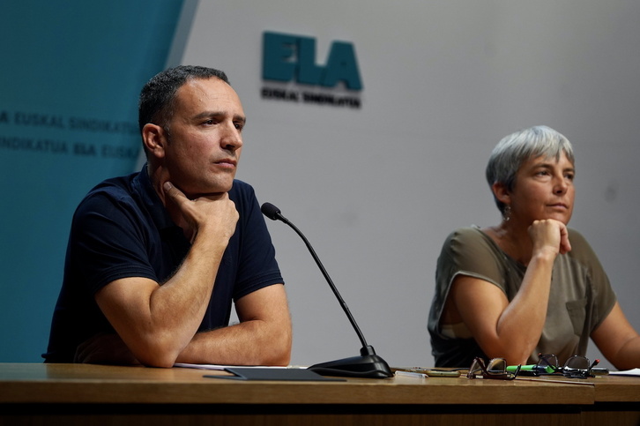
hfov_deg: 19.3
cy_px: 213
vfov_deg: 12.9
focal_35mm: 106
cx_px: 320
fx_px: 1883
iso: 1000
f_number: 4
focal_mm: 106
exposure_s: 1/1000
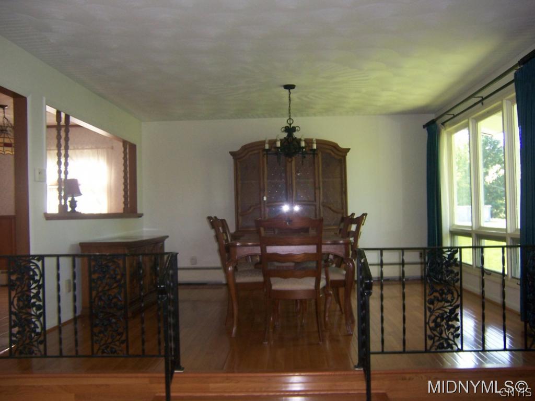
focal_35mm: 33
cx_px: 268
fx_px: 510
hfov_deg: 55.4
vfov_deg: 42.9
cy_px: 200
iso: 140
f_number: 2.8
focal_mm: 5.5
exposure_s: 1/60
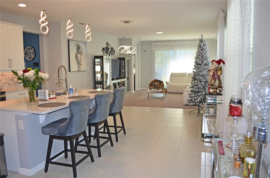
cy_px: 89
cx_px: 135
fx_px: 202
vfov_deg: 47.7
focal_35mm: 27
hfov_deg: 67.5
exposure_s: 1/125
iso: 360
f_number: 3.5
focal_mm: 18
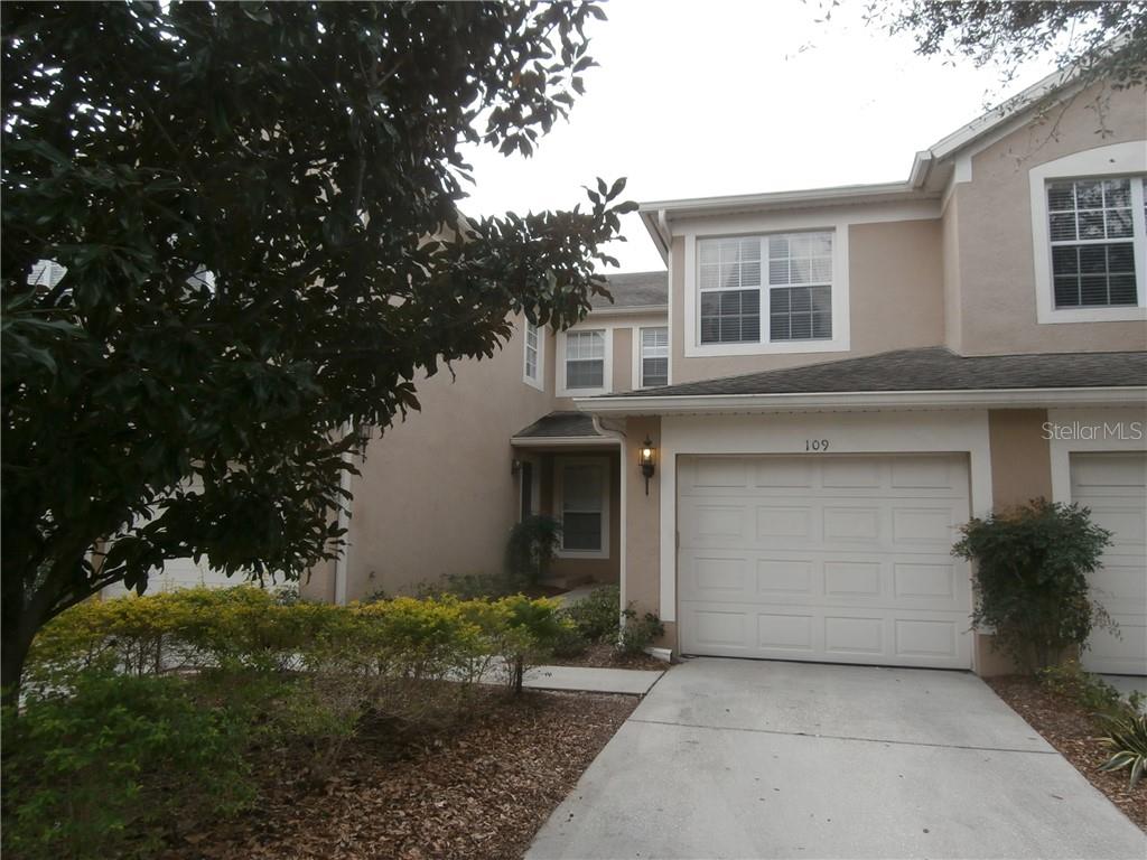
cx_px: 574
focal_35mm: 24
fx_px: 795
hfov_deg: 71.6
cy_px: 430
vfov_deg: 56.8
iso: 100
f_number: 3
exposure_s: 1/500
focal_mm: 4.2
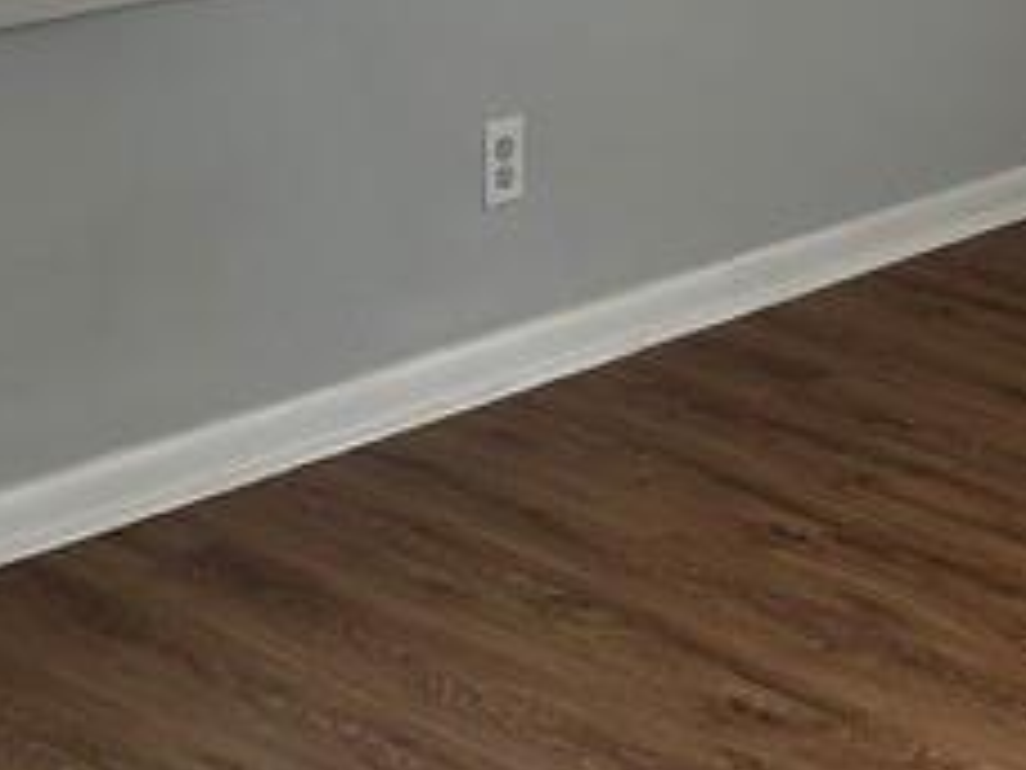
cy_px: -266
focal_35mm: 108
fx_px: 3201
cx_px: 986
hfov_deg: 17.8
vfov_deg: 13.2
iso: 100
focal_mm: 6.86
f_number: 1.78
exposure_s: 1/120
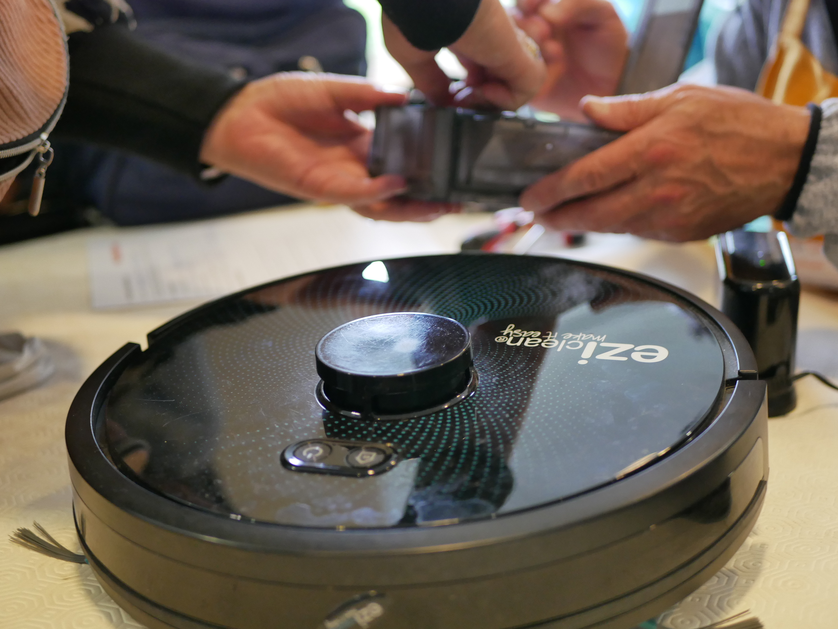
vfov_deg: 29.1
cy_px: 314
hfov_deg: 38.2
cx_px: 419
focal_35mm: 50
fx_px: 1210
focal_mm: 25
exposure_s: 1/125
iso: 800
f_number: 1.7
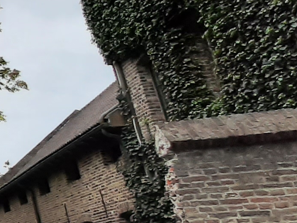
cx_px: -331
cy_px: 94
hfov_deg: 17.9
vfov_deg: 24.0
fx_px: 523
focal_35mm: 61
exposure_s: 1/135
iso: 40
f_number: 2.2
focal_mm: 1.42
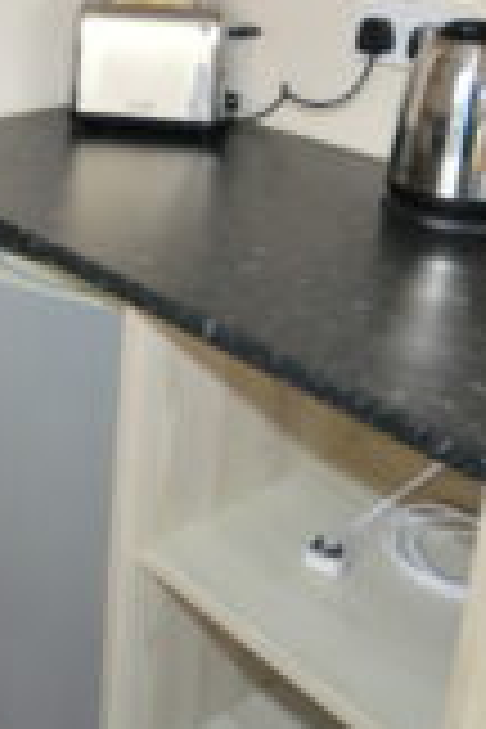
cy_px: 153
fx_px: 1012
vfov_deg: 38.2
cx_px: -68
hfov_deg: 24.9
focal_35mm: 50
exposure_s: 1/60
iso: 500
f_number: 4
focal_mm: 10
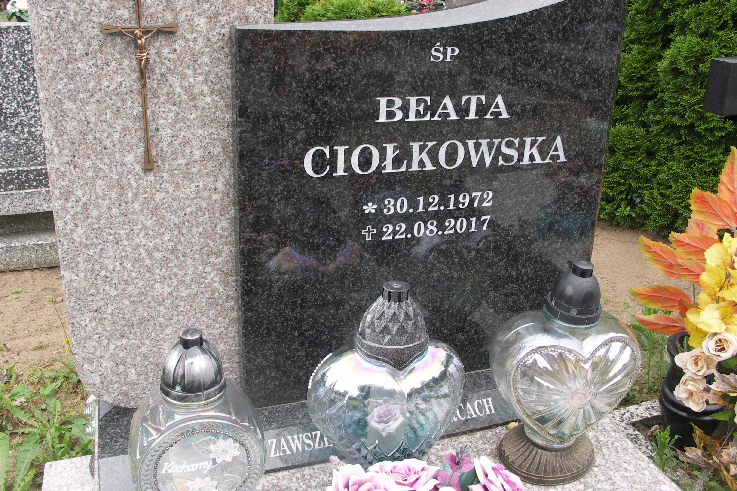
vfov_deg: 39.9
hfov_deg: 57.2
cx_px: 360
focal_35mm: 33
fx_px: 676
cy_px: 221
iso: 50
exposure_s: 1/60
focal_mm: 8.1
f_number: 5.6
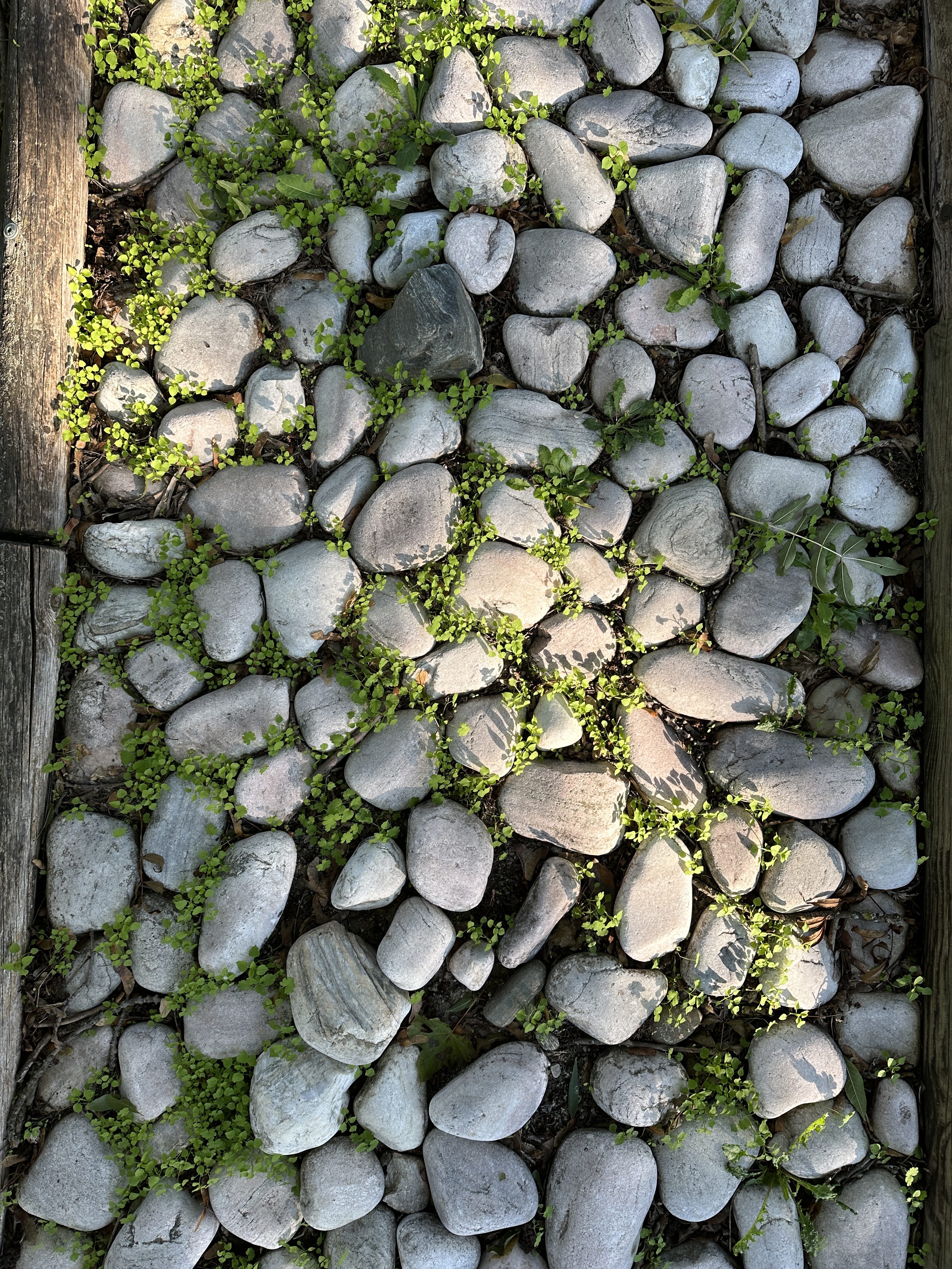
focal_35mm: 24
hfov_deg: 56.8
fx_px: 880
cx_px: 476
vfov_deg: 71.6
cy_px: 634
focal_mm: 6.86
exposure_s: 1/429
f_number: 1.78
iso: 80
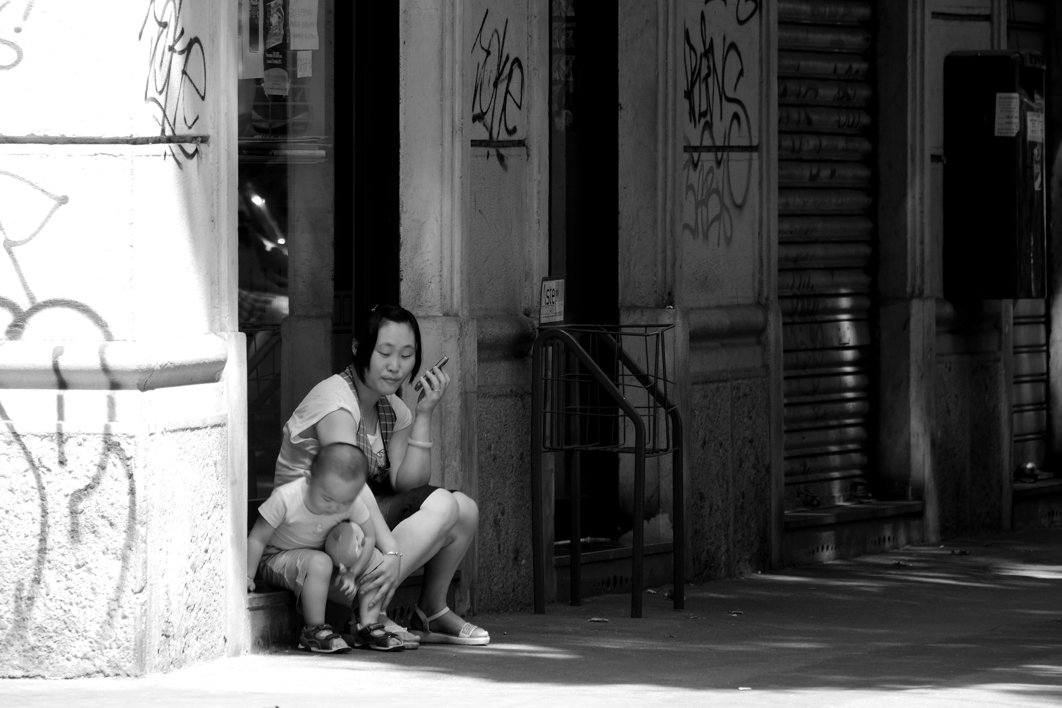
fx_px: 10177
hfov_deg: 6.0
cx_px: 531
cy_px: 354
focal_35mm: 345
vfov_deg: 4.0
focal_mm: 230
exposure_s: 1/70
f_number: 6.7
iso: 200
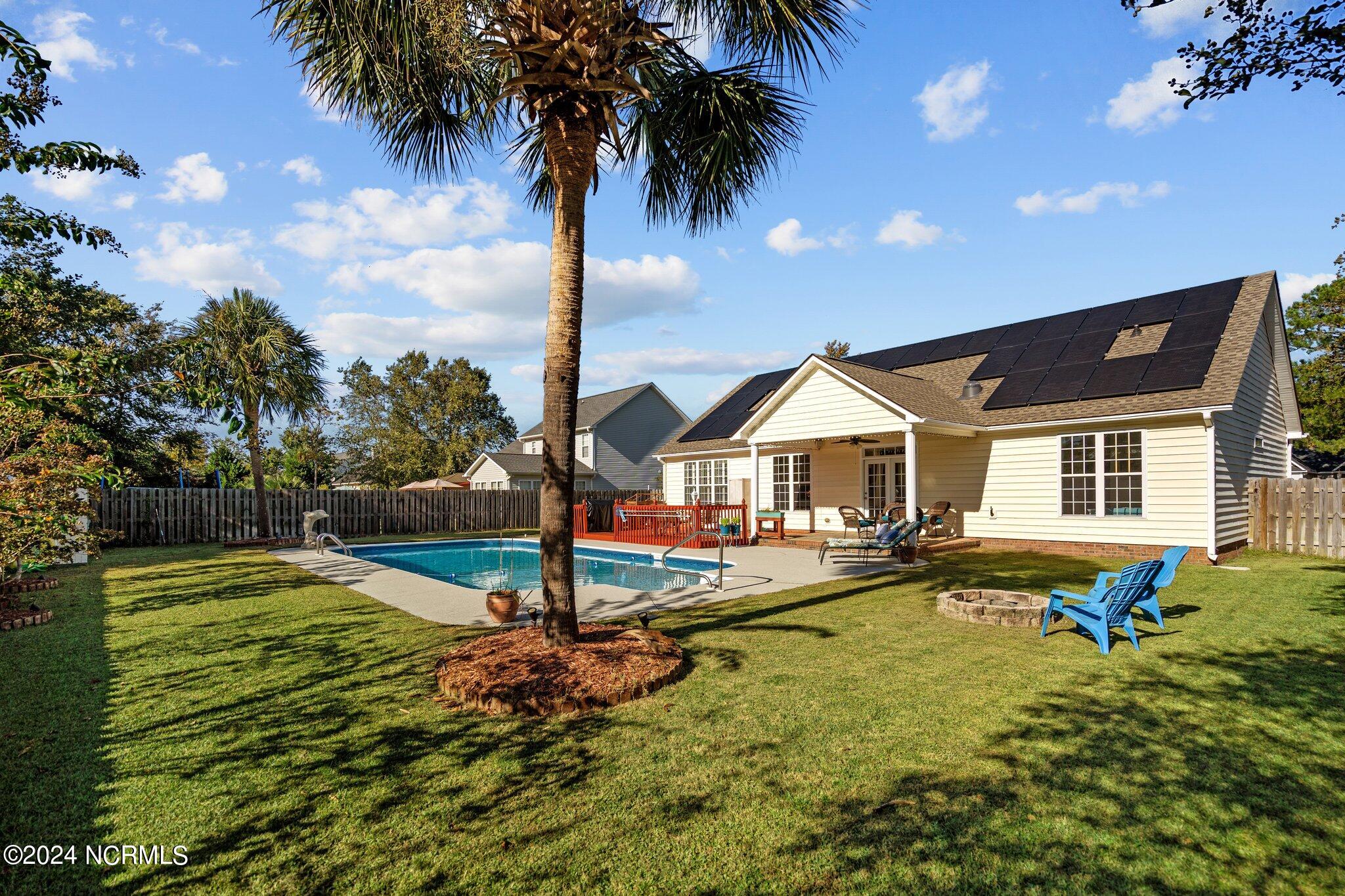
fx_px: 598
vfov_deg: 73.7
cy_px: 448
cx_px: 672
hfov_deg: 96.7
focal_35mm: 16
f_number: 4
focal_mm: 16
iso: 200
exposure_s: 1/2500
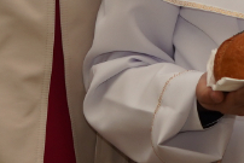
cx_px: 207
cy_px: -149
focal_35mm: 386
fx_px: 2618
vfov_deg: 3.5
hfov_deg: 5.3
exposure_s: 1/100
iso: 400
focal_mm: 60
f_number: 4
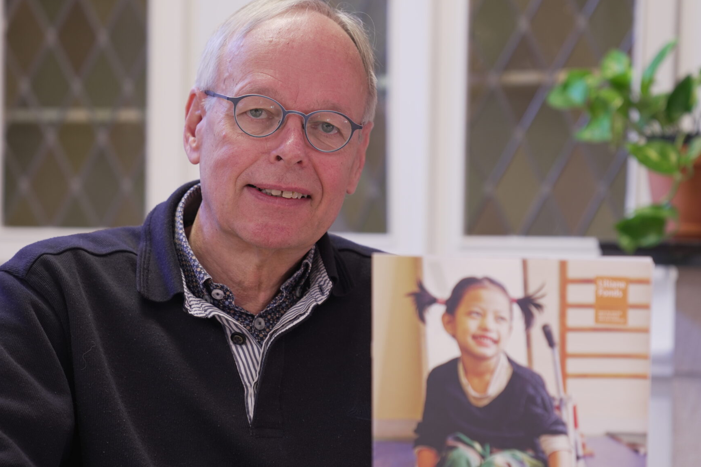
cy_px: 305
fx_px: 2025
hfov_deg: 19.6
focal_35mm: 104
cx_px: 343
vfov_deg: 13.2
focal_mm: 70
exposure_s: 1/40
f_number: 2.8
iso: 250
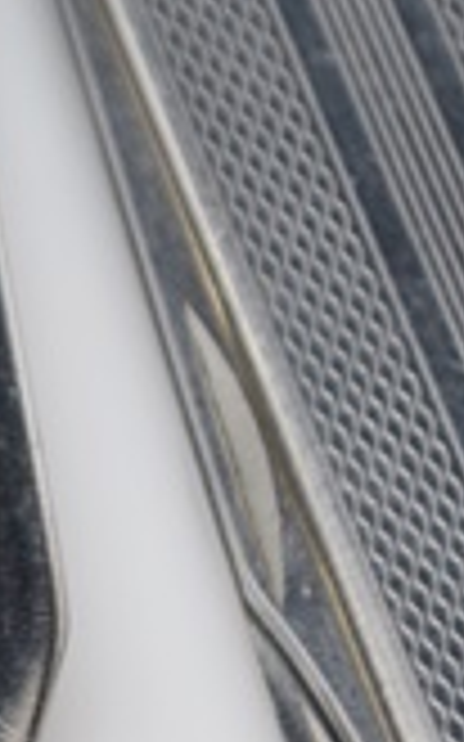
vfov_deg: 6.9
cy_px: 670
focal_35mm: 306
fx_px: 6194
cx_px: -788
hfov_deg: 4.2
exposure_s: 1/60
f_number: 5.6
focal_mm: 55
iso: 500
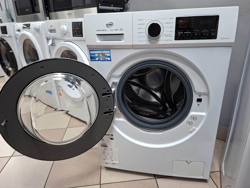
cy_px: 94
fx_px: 166
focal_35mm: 23
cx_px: 125
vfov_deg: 58.9
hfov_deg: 73.9
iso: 320
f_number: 1.8
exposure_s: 1/33
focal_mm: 5.54
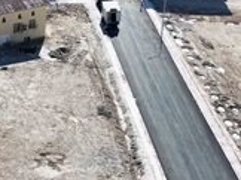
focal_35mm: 104
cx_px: -9
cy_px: 119
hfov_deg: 18.4
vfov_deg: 14.2
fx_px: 723
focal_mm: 12.29
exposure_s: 1/40
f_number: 2.8
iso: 100
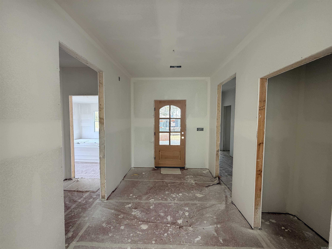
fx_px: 134
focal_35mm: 14
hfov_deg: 102.1
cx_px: 166
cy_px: 124
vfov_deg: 85.7
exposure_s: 1/121
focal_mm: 2.22
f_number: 2.2
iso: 160
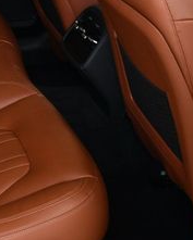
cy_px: 86
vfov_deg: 19.5
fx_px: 699
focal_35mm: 98
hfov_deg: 15.5
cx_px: 11
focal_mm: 18
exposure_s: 1/250
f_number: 4
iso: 400
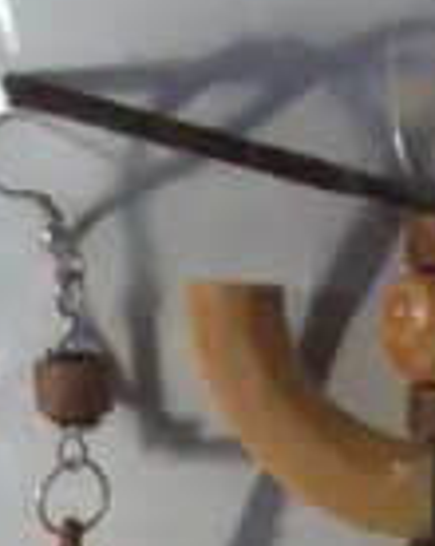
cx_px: 368
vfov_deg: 16.6
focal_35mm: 112
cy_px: 623
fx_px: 1806
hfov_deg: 13.6
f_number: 2.8
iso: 100
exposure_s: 1/50
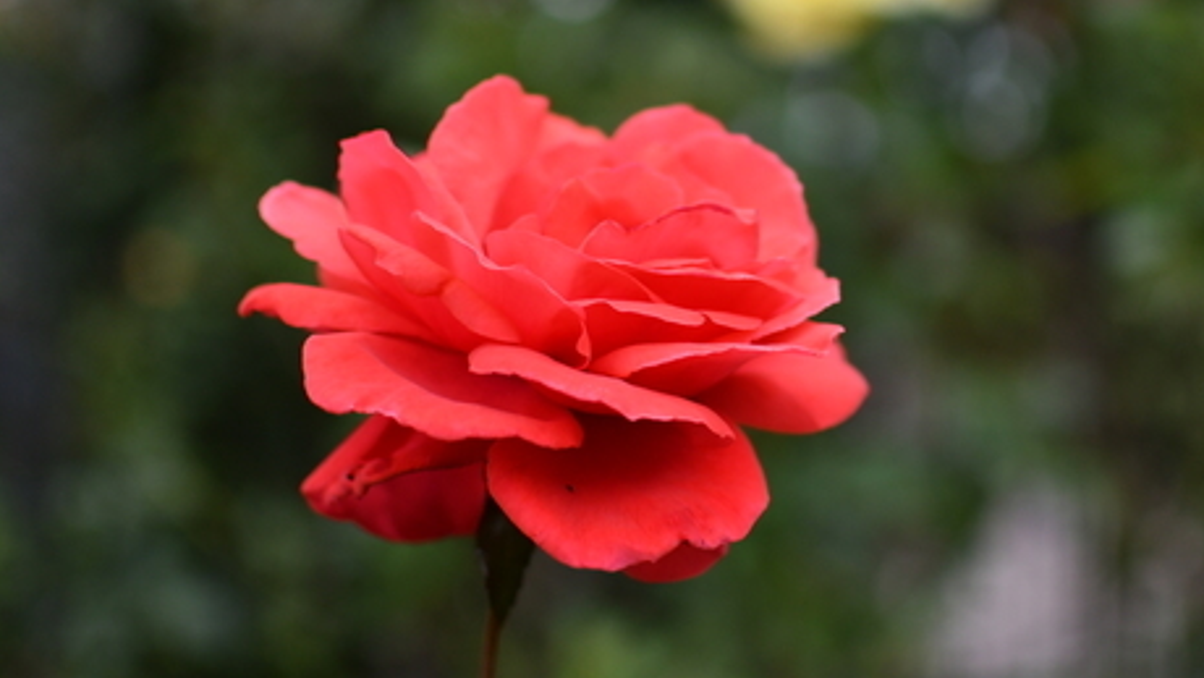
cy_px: 165
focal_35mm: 72
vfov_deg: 16.8
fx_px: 2289
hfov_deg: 29.4
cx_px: 720
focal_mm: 35
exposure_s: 1/2000
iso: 400
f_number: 1.8
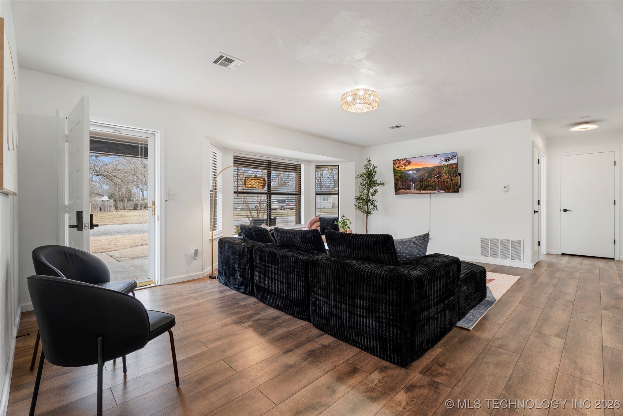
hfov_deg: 96.7
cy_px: 208
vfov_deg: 73.7
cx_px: 312
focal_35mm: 16
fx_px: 277
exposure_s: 1.3
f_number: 8
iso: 160
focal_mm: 16
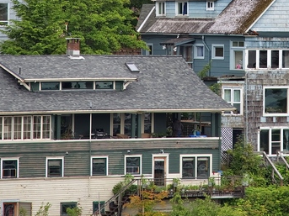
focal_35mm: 431
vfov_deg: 3.4
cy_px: -69
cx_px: 227
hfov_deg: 4.6
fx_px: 3597
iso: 100
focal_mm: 120
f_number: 4
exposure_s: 1/250
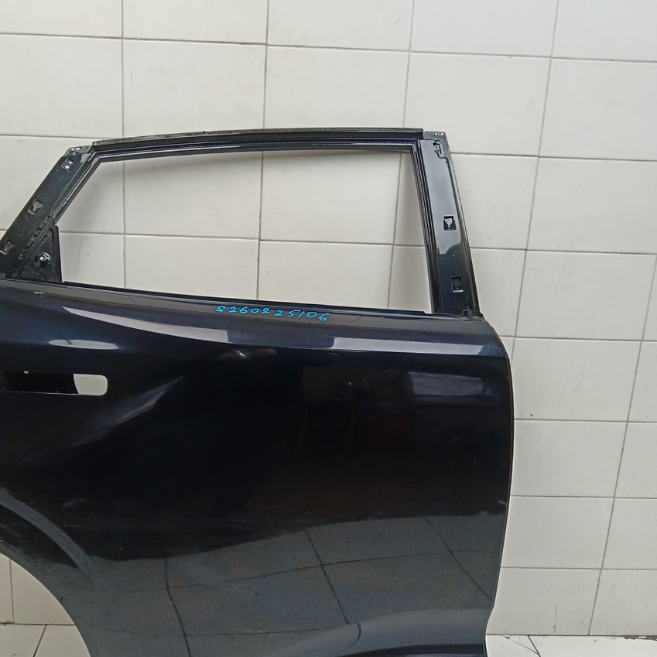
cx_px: 257
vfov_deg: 45.9
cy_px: 369
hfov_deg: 45.7
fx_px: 773
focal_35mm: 36
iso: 299
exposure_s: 1/100
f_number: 1.9
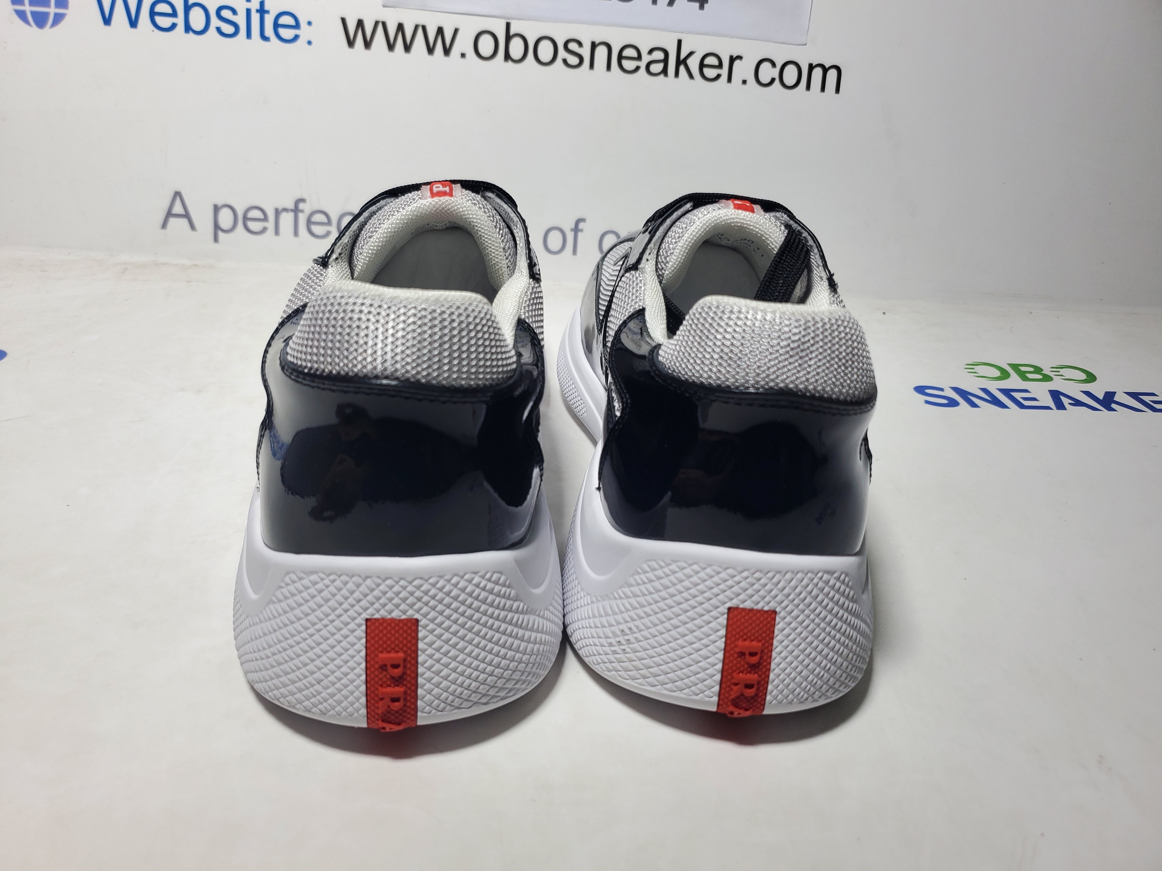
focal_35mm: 26
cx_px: 581
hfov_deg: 67.3
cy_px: 436
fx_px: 873
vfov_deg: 53.1
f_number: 1.5
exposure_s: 1/434
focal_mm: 4.3
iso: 50
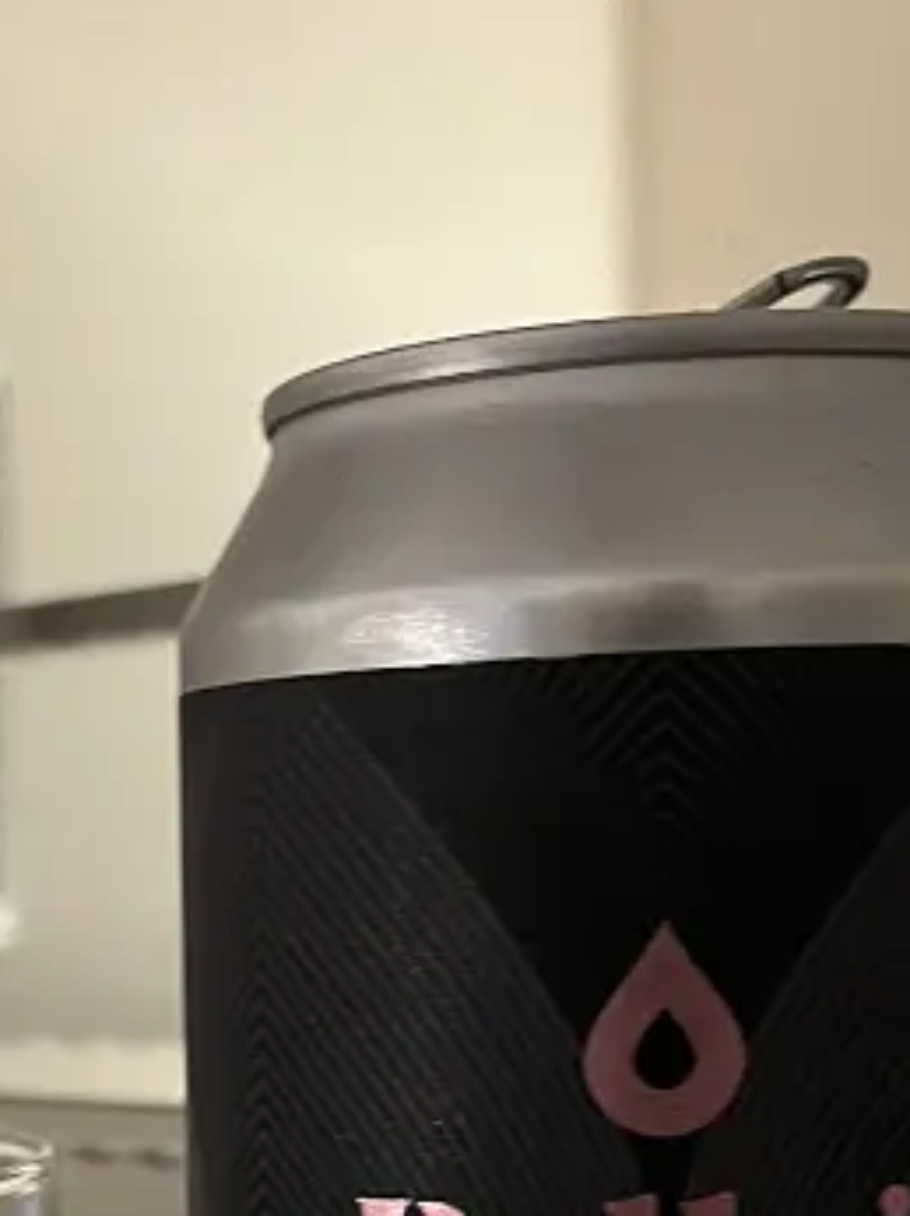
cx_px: 81
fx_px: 2702
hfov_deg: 18.8
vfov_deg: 24.0
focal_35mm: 77
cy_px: 1286
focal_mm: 5.1
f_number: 1.6
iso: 500
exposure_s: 1/33
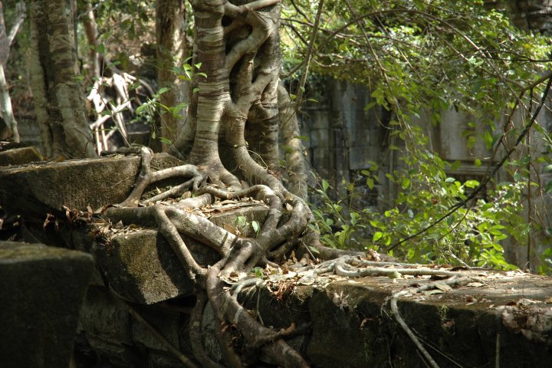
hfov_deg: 19.5
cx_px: 276
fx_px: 1610
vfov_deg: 13.0
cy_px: 184
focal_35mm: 105
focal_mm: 70
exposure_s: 1/100
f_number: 5
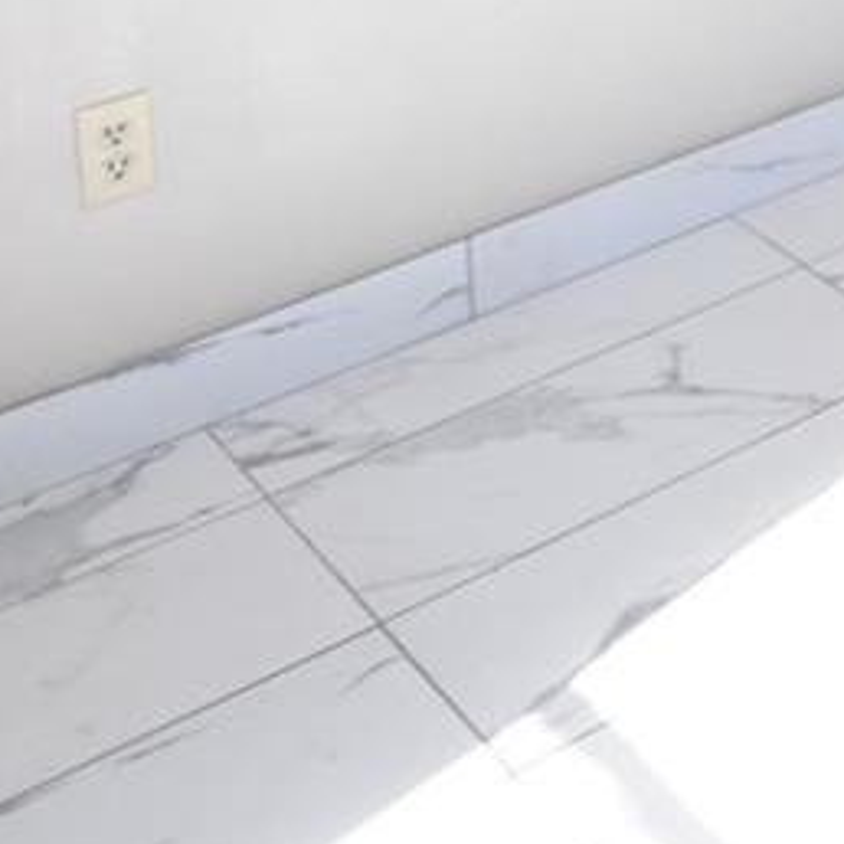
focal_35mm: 79
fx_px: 2179
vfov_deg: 17.2
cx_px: 1724
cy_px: -743
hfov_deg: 16.4
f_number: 3.5
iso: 800
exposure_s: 1/180
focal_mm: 10
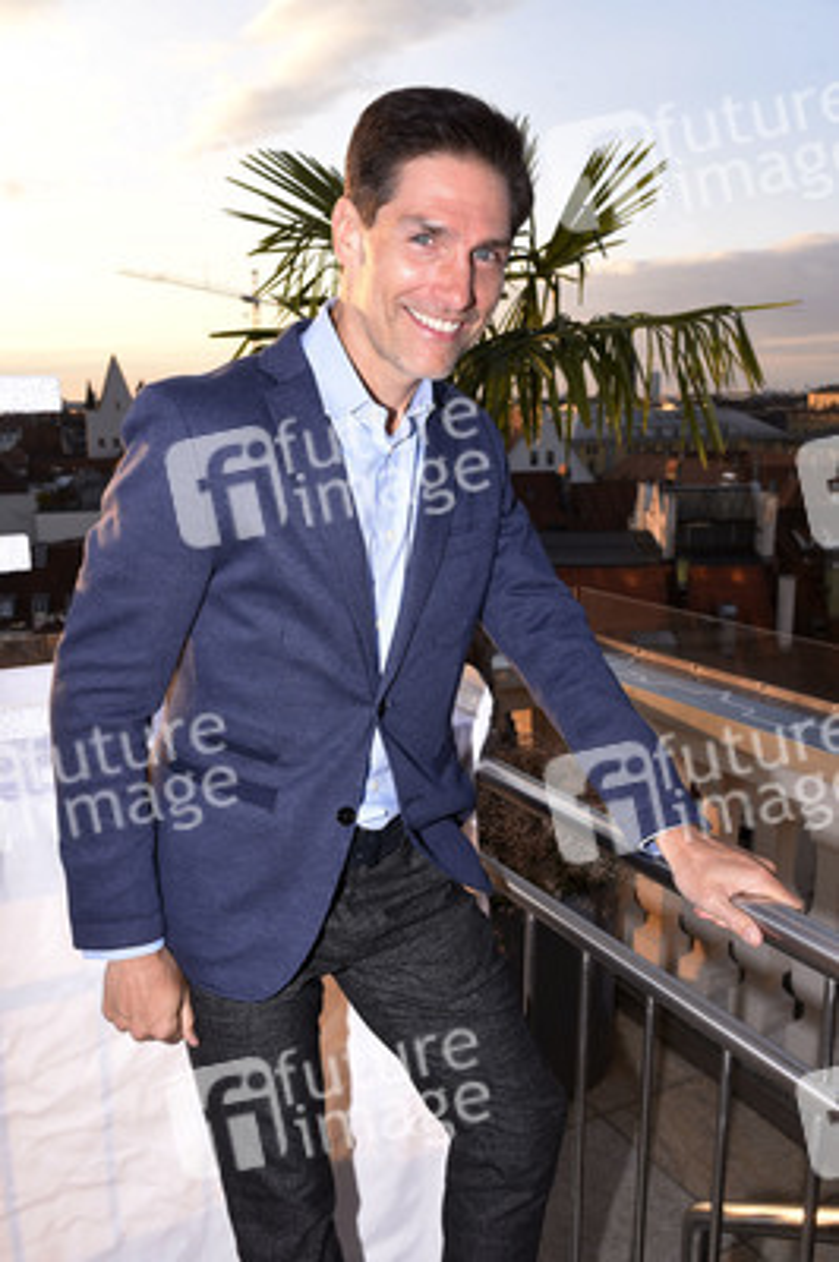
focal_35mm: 30
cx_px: 420
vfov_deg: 62.0
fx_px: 1050
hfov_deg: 43.5
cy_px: 631
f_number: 8
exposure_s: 1/160
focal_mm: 30
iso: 400
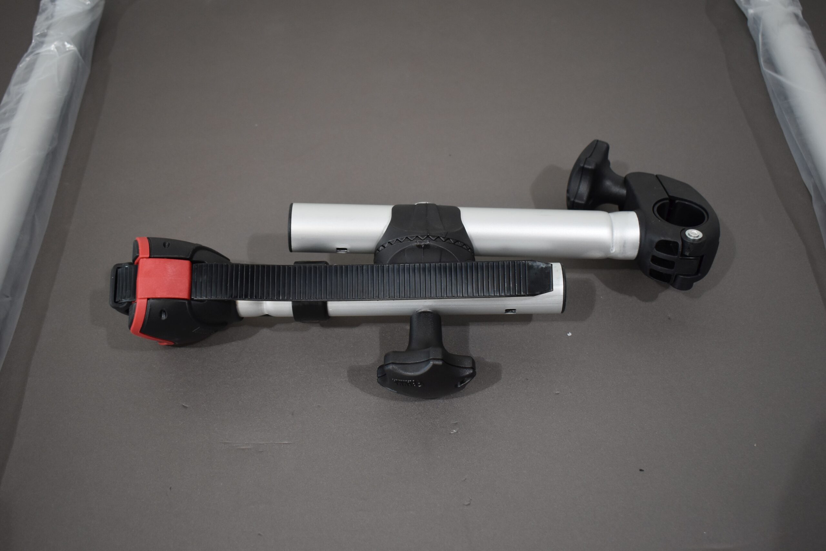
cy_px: 276
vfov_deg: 35.5
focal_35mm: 38
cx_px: 413
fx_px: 860
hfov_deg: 51.3
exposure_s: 1/250
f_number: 4
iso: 800
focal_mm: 25
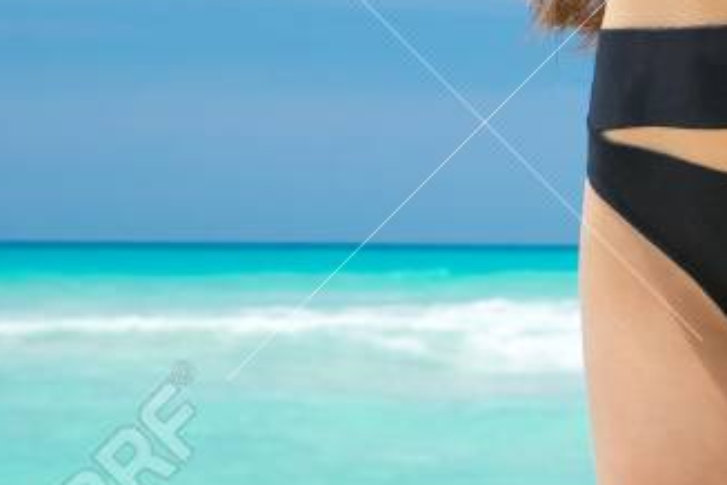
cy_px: -378
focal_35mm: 139
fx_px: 2807
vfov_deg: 9.4
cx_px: 1294
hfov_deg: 13.3
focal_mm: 35
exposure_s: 1/800
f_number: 5.6
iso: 200
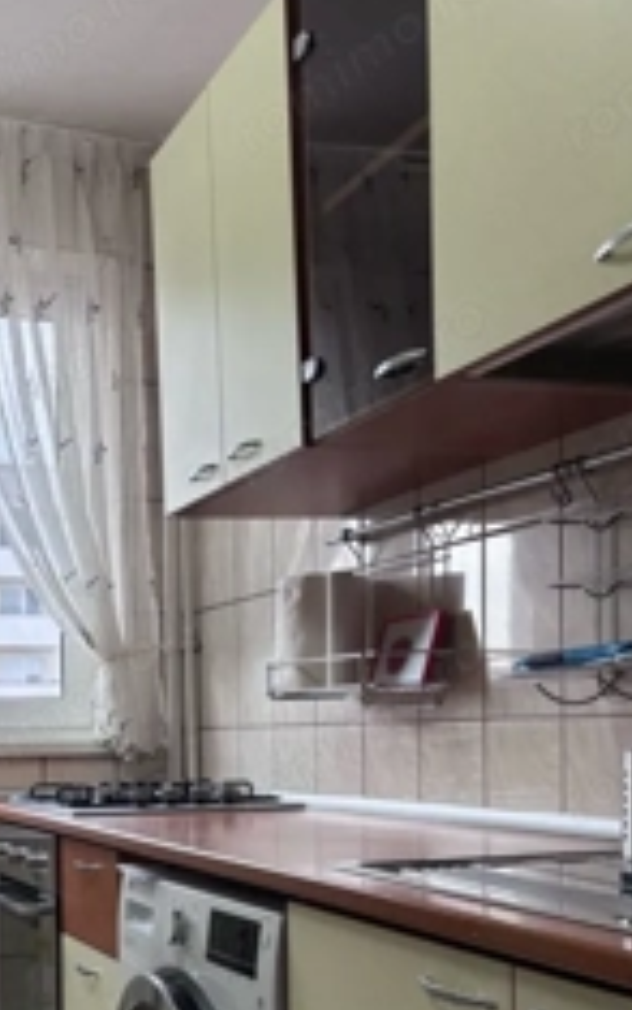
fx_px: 1294
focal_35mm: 47
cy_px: 778
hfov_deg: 26.9
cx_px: 125
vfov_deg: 41.2
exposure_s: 1/100
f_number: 1.6
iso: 125
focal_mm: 5.96
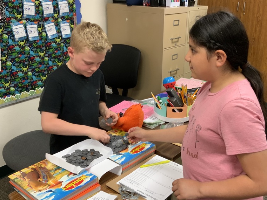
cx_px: 159
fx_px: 301
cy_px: 93
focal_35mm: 39
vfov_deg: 36.8
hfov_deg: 47.6
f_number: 1.8
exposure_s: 1/60
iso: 125
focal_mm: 3
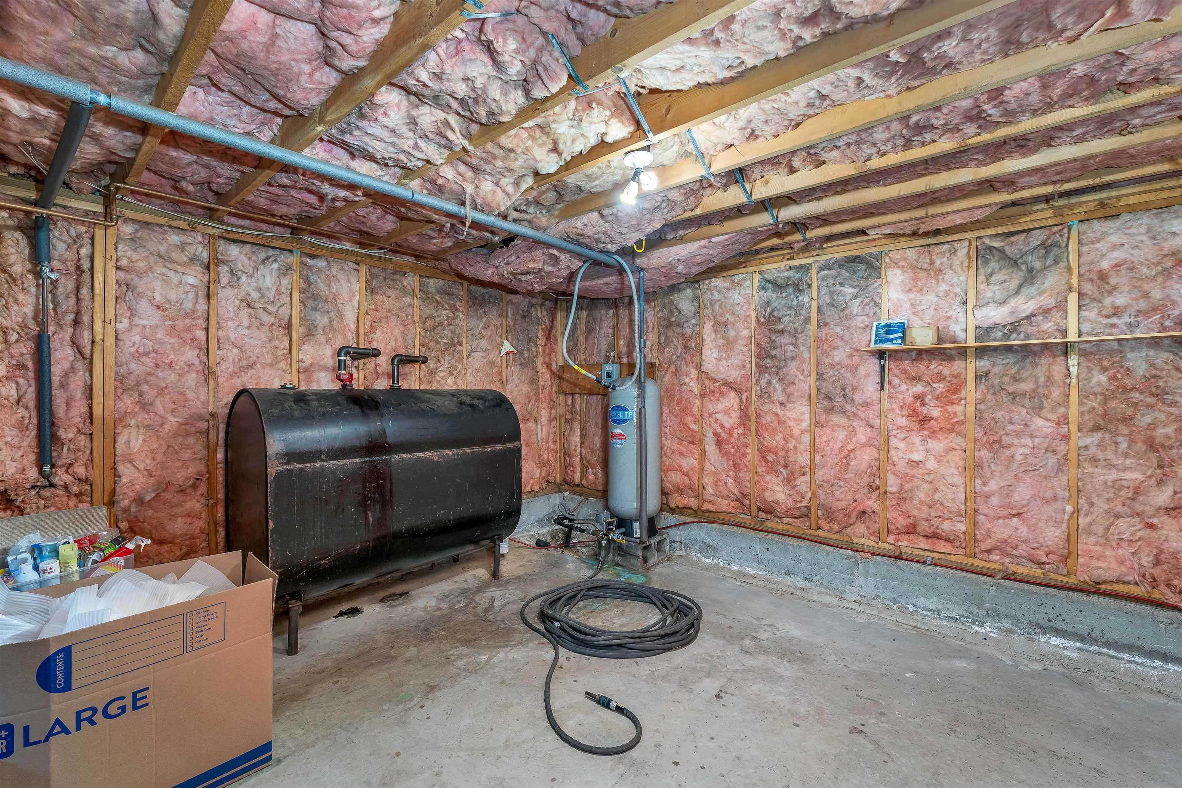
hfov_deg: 104.3
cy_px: 394
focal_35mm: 14
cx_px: 591
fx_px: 460
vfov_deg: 81.2
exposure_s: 1/3
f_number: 8
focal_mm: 14
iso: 400
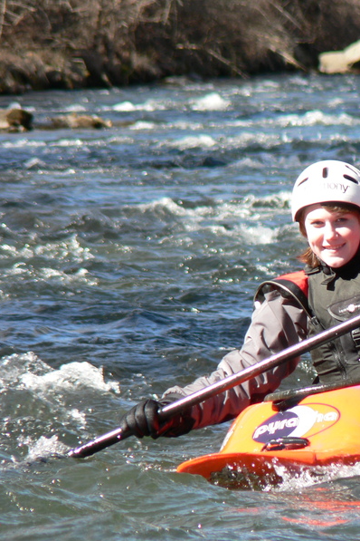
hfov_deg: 2.3
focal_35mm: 602
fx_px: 9029
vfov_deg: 3.4
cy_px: 271
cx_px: 283
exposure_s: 1/200
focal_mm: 72
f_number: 4
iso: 80
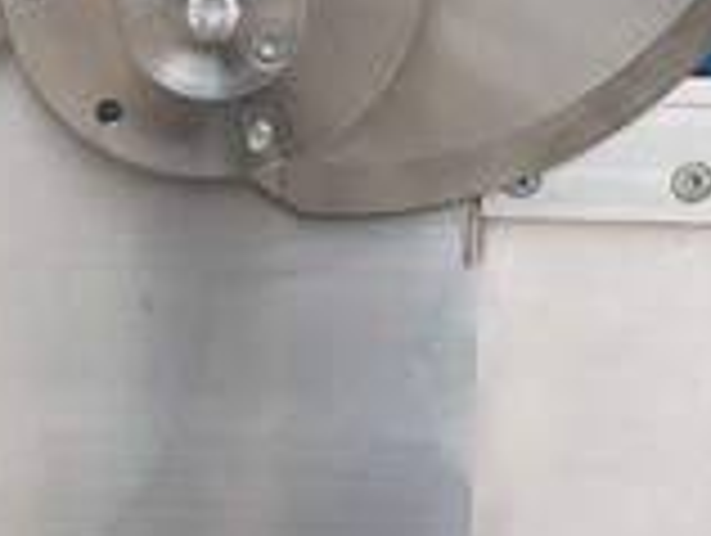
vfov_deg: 13.3
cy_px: -14
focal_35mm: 110
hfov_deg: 17.7
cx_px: 135
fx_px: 2263
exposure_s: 1/358
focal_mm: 4.15
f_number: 2.2
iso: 25
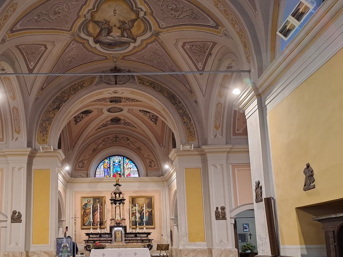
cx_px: 112
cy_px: 181
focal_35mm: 36
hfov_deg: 50.4
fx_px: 357
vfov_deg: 39.0
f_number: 1.8
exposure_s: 1/33
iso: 250
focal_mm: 4.65
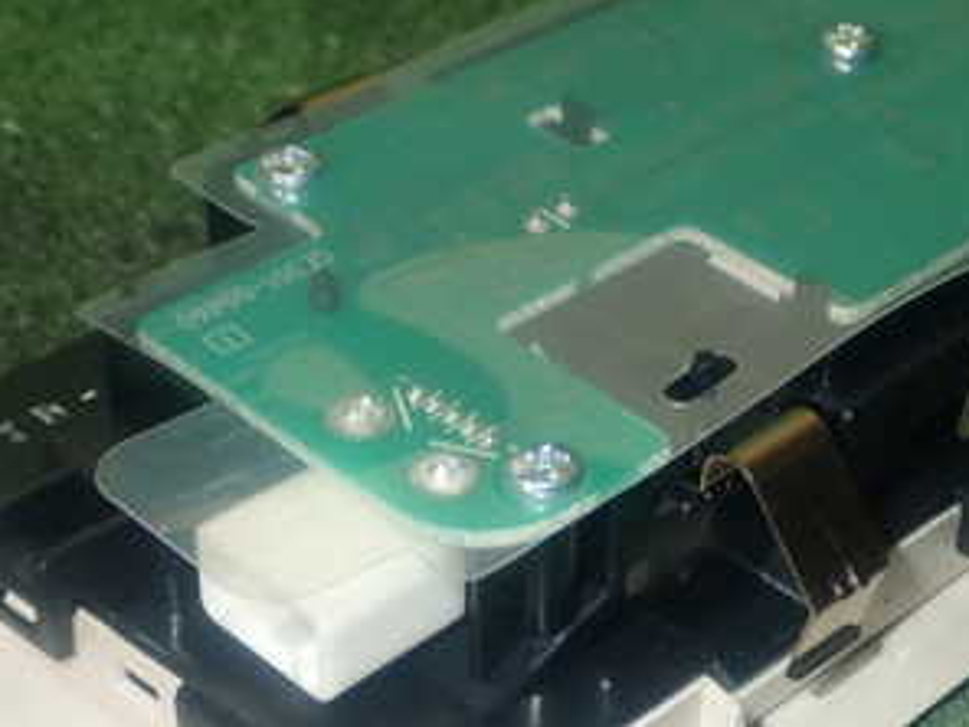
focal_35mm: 83
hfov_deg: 23.3
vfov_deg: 17.8
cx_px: 714
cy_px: 445
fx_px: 2323
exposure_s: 1/40
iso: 200
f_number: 8
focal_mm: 7.31
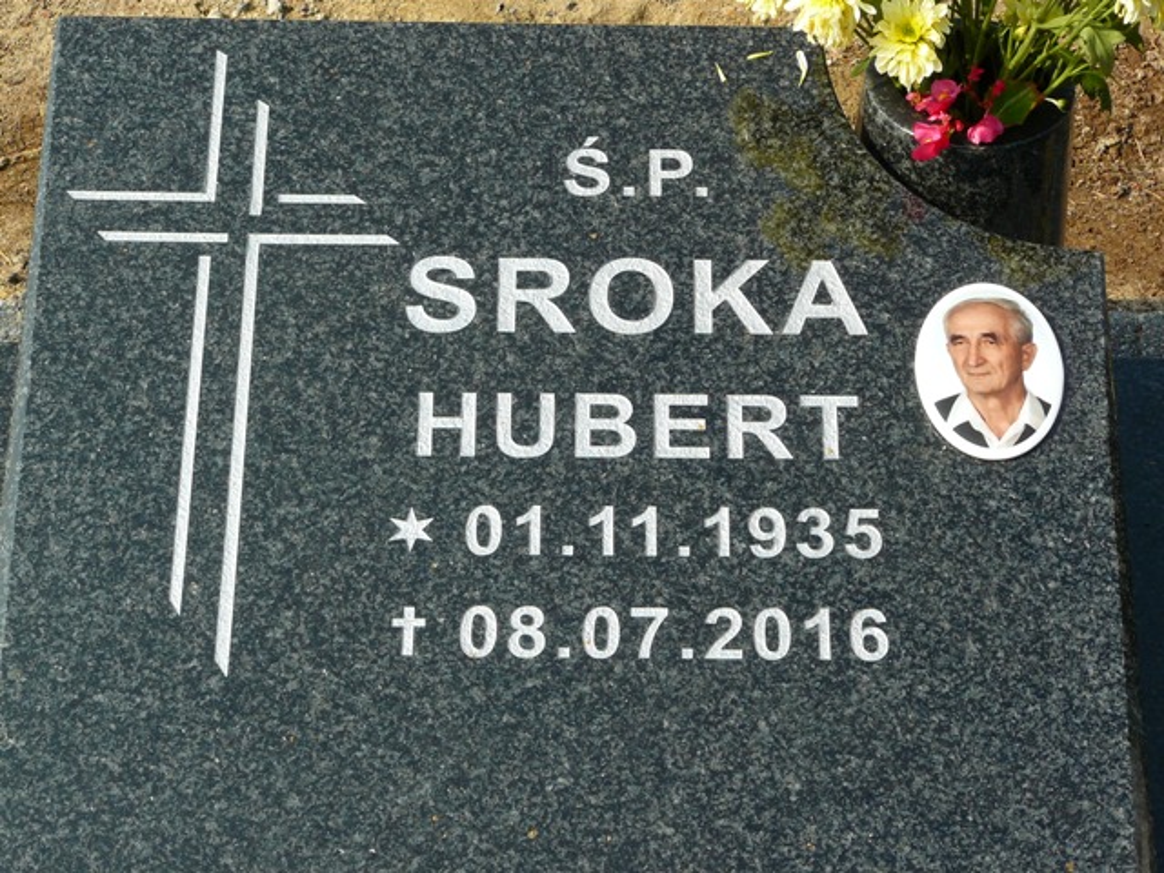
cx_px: 582
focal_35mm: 87
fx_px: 2925
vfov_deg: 17.0
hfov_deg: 22.5
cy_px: 436
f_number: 5.6
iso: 100
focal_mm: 14.5
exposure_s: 1/320
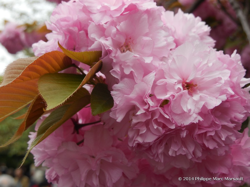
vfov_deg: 22.3
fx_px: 477
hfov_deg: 29.4
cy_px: 94
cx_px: 125
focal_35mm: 66
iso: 125
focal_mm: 10.9
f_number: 4.2
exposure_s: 1/200
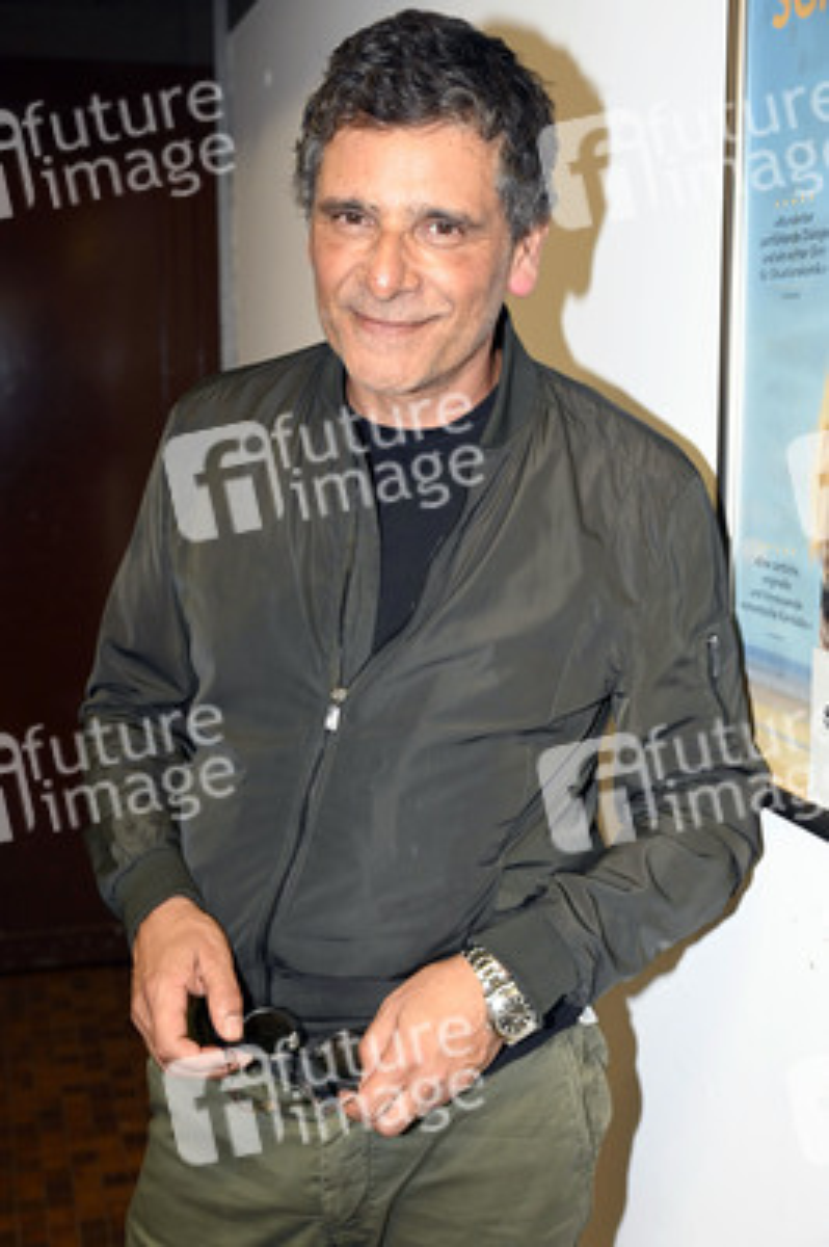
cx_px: 414
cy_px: 624
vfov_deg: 44.5
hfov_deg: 30.5
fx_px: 1522
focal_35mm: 44
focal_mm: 44
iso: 3200
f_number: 6.3
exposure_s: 1/50
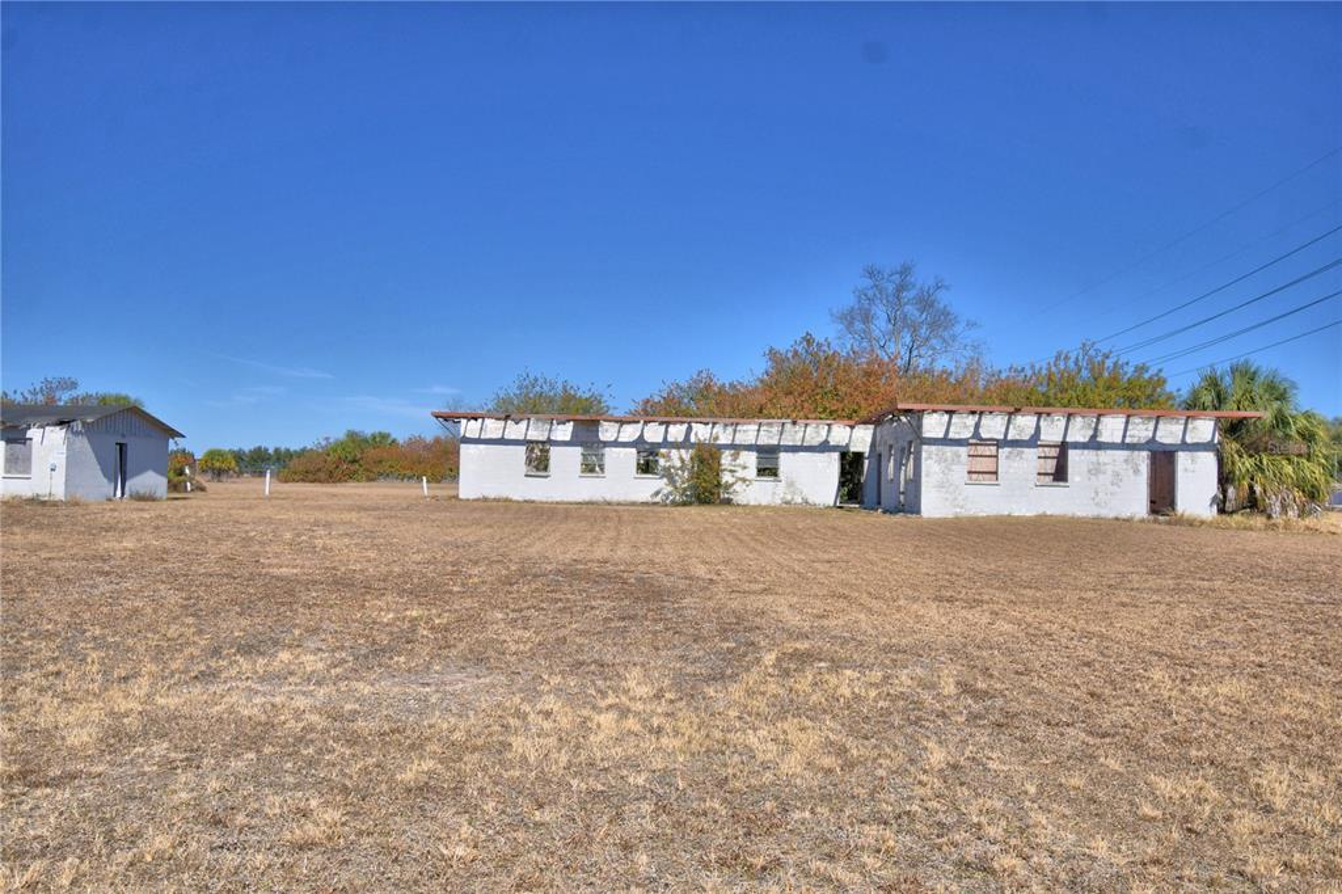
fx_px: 1118
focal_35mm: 30
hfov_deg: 61.9
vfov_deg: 43.6
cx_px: 671
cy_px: 447
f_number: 5.6
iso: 100
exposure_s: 1/1600
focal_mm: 20
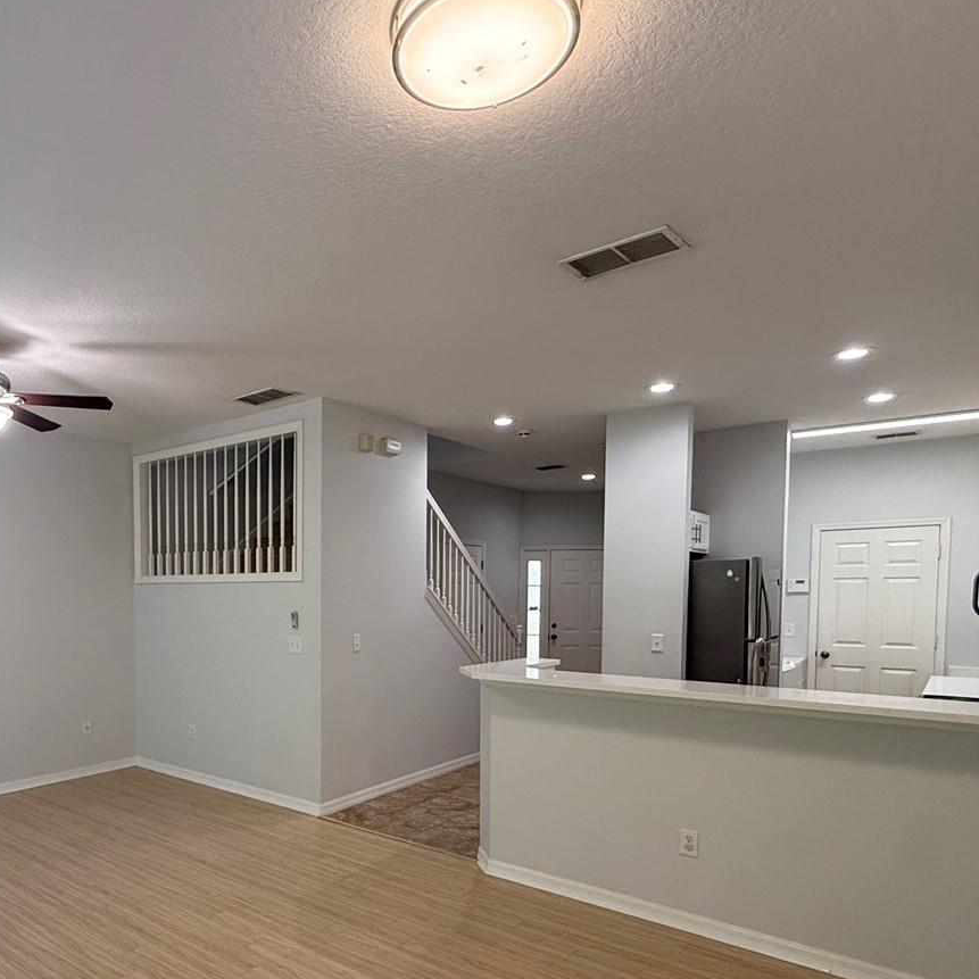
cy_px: 633
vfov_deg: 65.9
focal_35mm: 23
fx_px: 736
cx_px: 297
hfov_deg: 64.8
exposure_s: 1/120
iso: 250
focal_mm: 2.22
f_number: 2.2
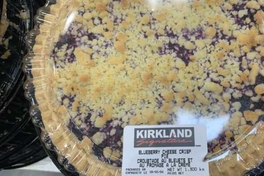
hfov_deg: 51.1
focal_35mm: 37
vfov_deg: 35.9
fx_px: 271
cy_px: 84
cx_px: 172
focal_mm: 4.25
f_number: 1.8
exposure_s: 1/120
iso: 40
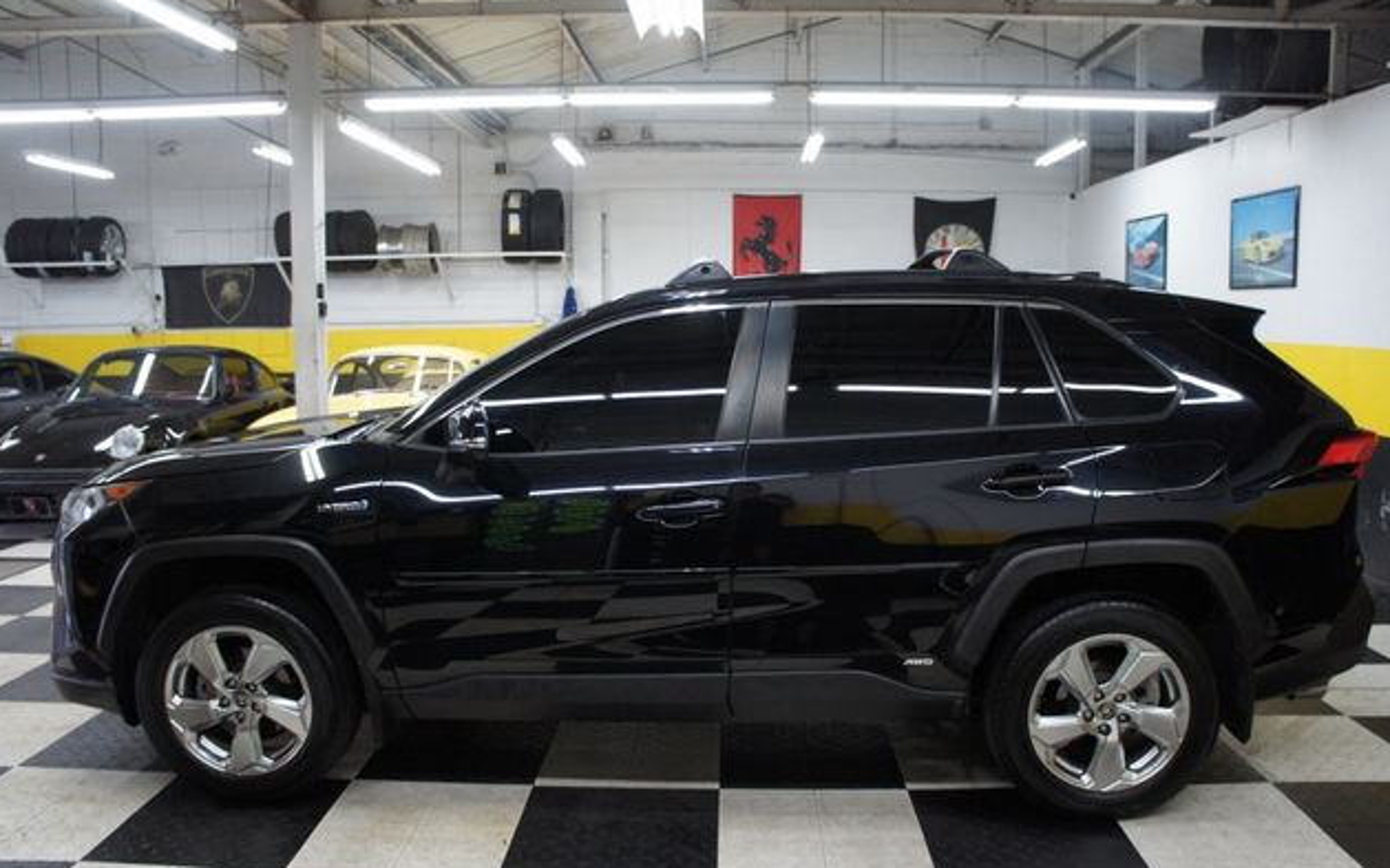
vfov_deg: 44.5
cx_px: 701
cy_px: 464
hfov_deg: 66.5
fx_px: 1061
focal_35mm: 28
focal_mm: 18
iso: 800
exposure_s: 1/80
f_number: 3.5
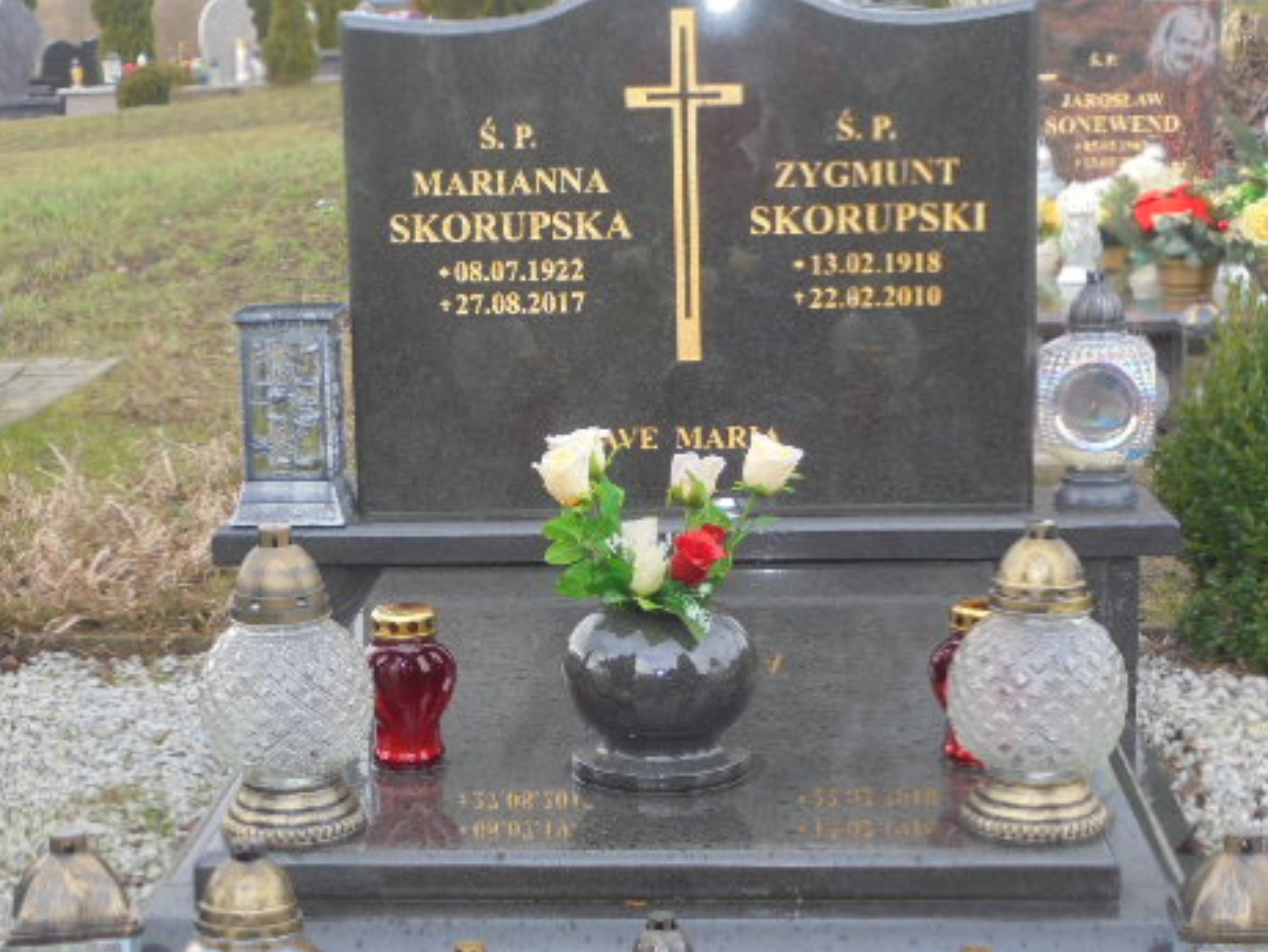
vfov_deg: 21.6
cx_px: 575
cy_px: 570
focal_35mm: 68
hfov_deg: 28.5
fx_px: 2492
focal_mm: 8.9
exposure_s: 1/40
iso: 100
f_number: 4.8
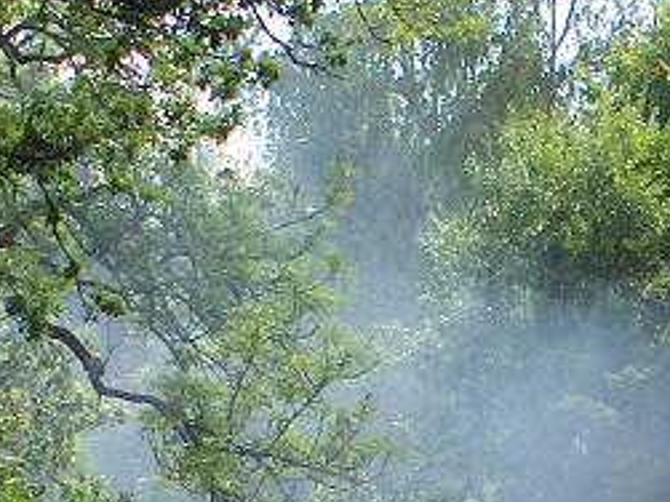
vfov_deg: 2.8
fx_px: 10292
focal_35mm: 532
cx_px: 681
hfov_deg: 3.7
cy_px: 681
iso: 171
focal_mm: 24
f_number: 4.9
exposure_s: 1/157
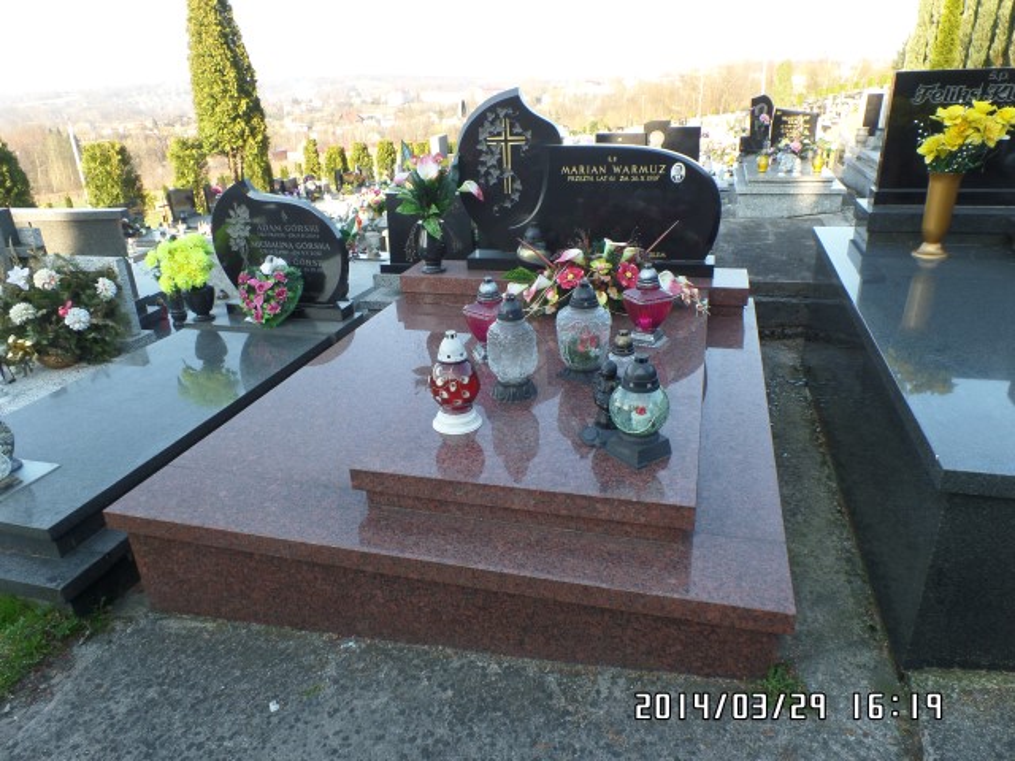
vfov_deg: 58.9
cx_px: 508
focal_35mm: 23
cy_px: 380
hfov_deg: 73.9
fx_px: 674
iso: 100
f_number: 3.5
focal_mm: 4.1
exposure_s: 1/125
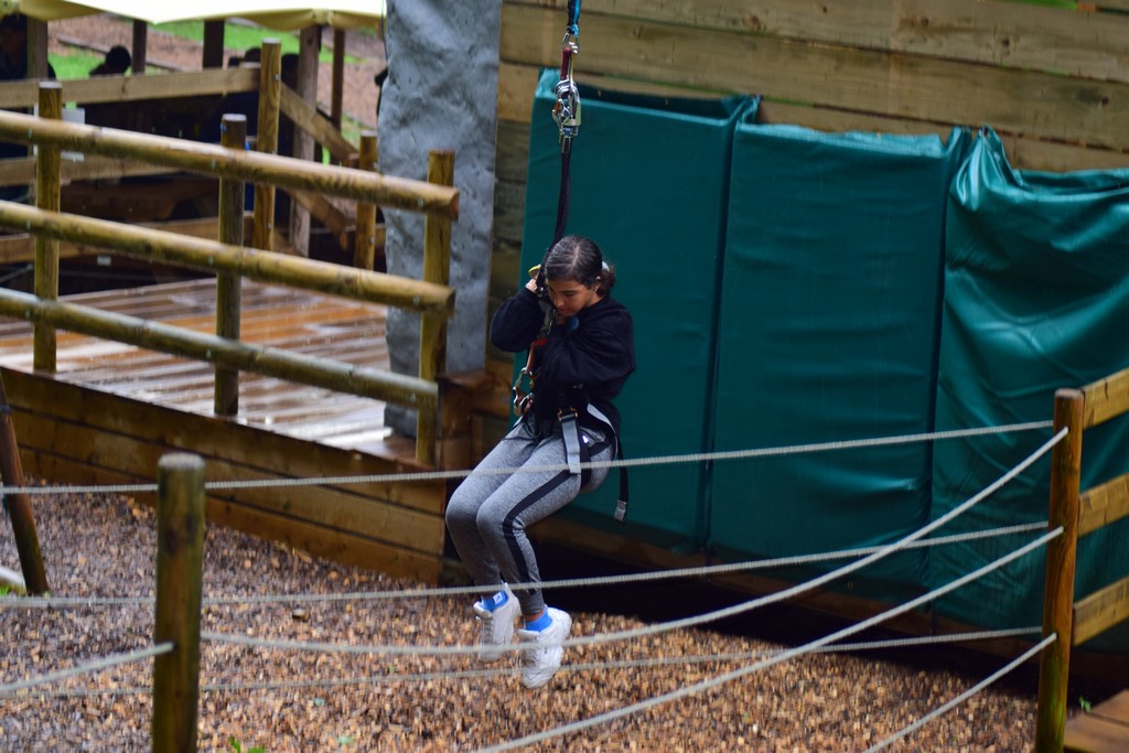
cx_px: 564
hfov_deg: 19.5
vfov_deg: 13.0
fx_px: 3293
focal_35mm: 105
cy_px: 376
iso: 125
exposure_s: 1/200
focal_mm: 70
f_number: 4
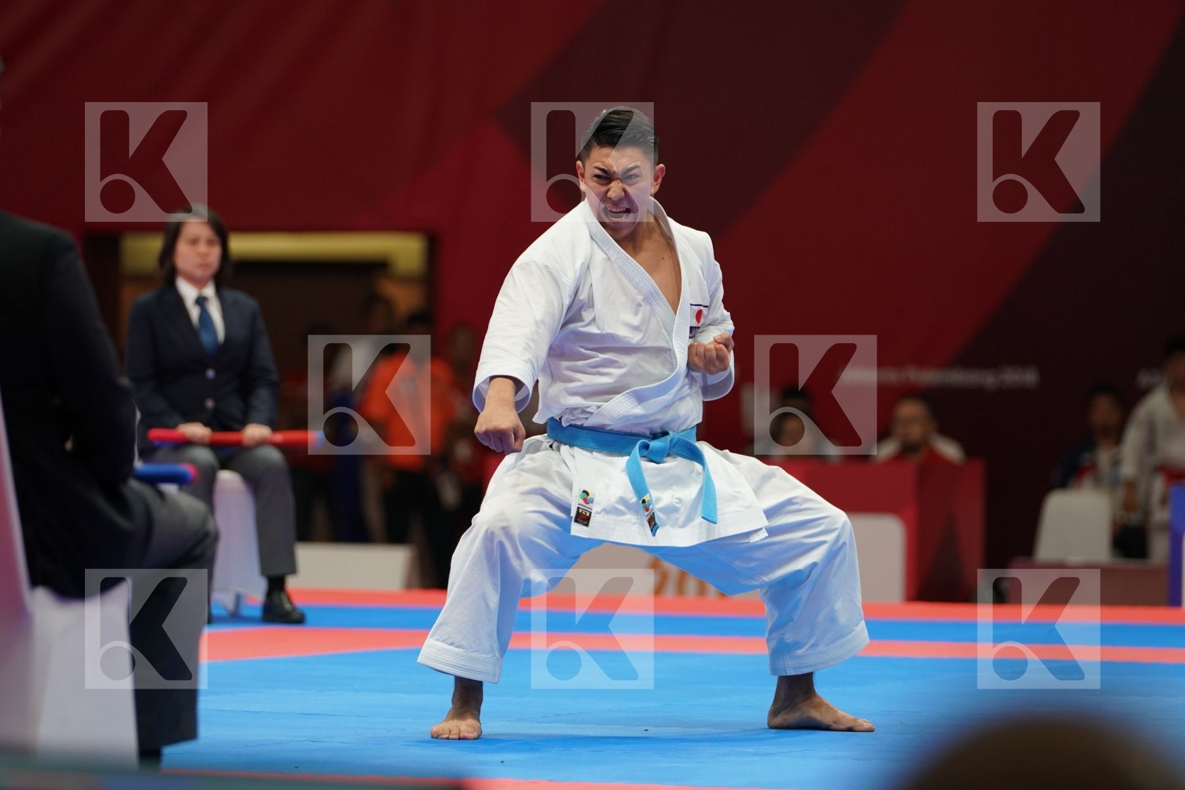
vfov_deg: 6.3
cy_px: 395
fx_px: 7142
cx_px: 592
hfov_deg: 9.5
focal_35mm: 217
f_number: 4
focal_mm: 217
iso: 1600
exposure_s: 1/500
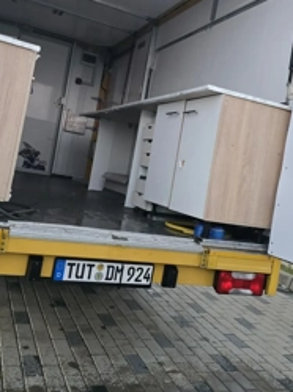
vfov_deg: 49.9
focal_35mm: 37
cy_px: 161
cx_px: 146
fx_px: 419
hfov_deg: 38.6
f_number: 1.7
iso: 1000
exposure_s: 1/100
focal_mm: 6.3
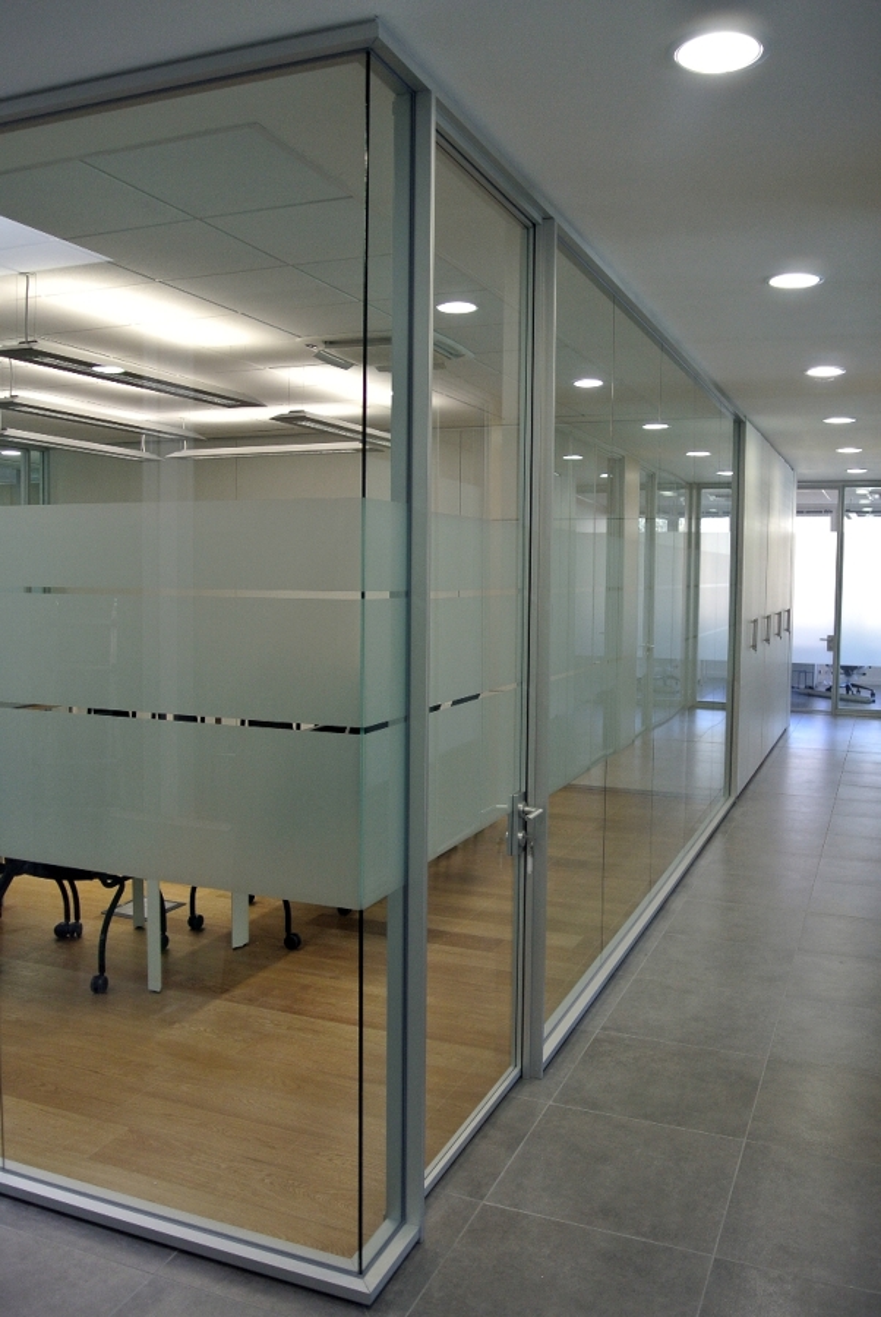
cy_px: 658
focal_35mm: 30
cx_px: 440
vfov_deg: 61.9
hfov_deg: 43.7
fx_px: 1099
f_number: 3.5
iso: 250
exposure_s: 1/60
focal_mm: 11.4
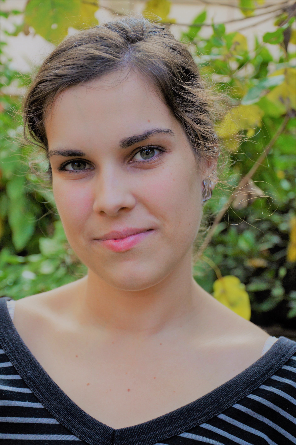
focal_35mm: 63
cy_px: 222
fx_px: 779
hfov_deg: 21.5
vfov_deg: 31.9
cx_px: 148
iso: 400
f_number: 4.8
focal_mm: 42
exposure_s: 1/160
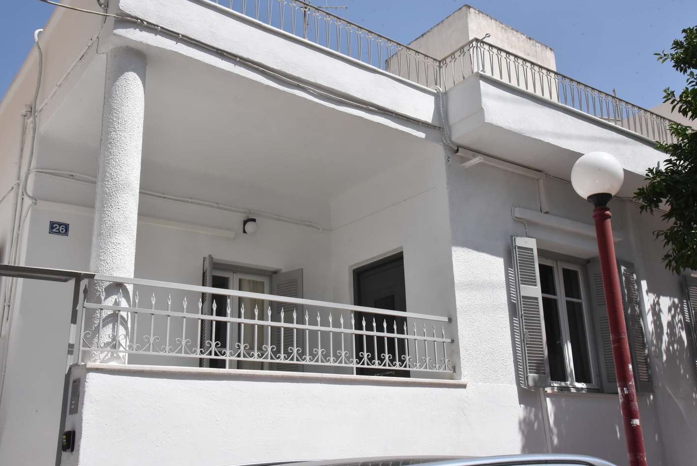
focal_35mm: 36
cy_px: 226
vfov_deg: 36.9
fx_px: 697
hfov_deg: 53.1
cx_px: 354
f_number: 16
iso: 2500
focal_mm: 34
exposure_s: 1/1000
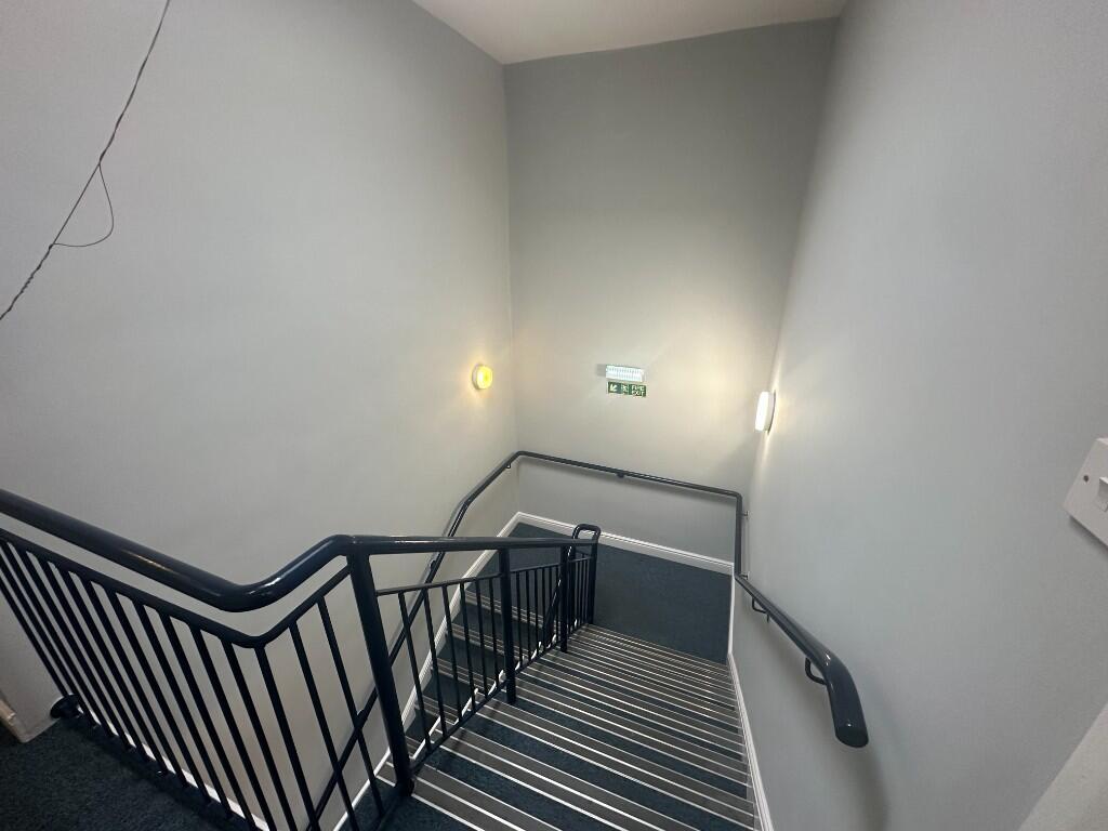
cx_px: 554
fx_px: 448
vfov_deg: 85.7
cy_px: 416
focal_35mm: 14
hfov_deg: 102.1
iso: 200
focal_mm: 2.22
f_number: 2.2
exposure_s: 1/100
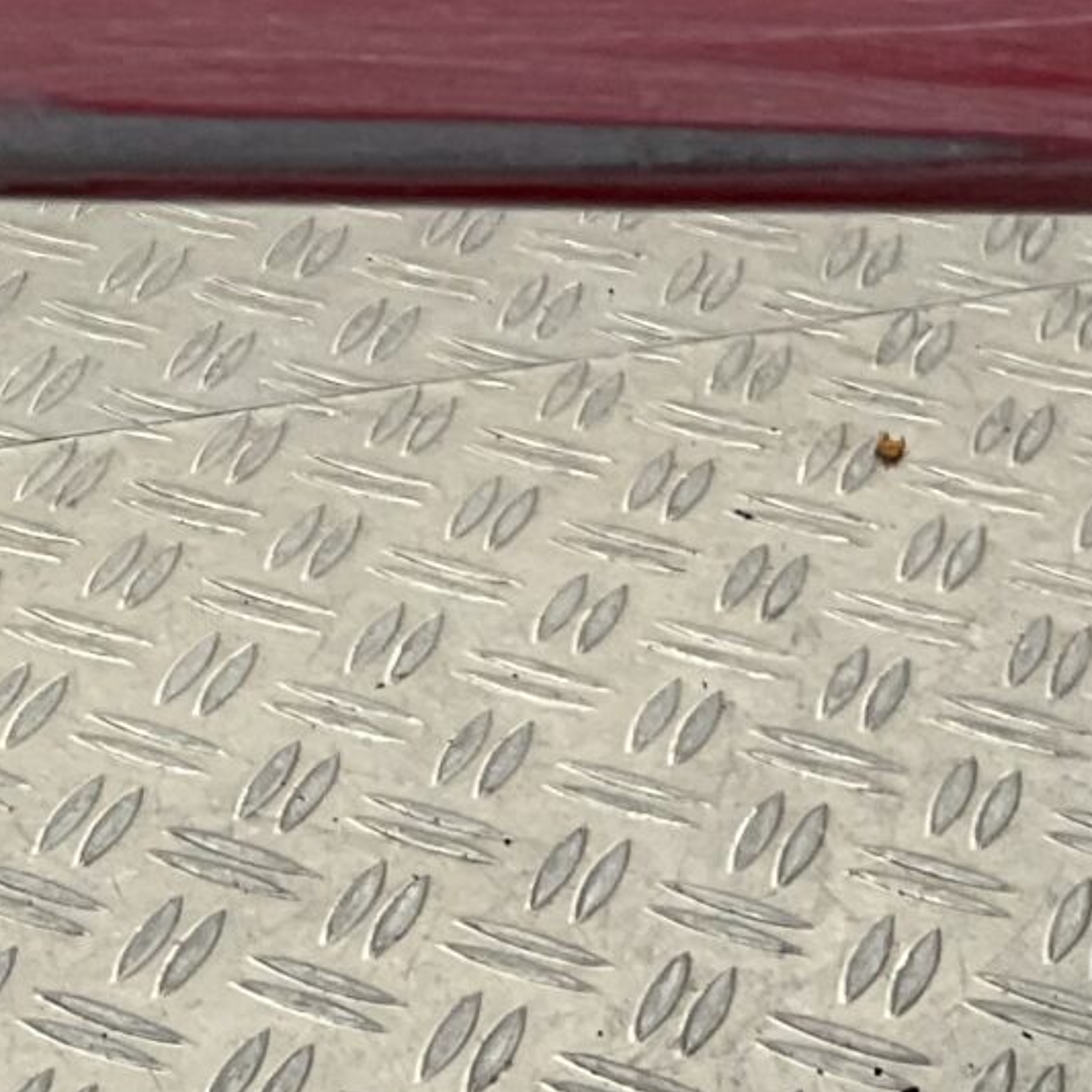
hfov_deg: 13.3
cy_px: -395
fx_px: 4390
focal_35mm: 123
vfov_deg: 13.6
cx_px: -598
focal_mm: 3
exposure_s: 1/100
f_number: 1.8
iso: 32
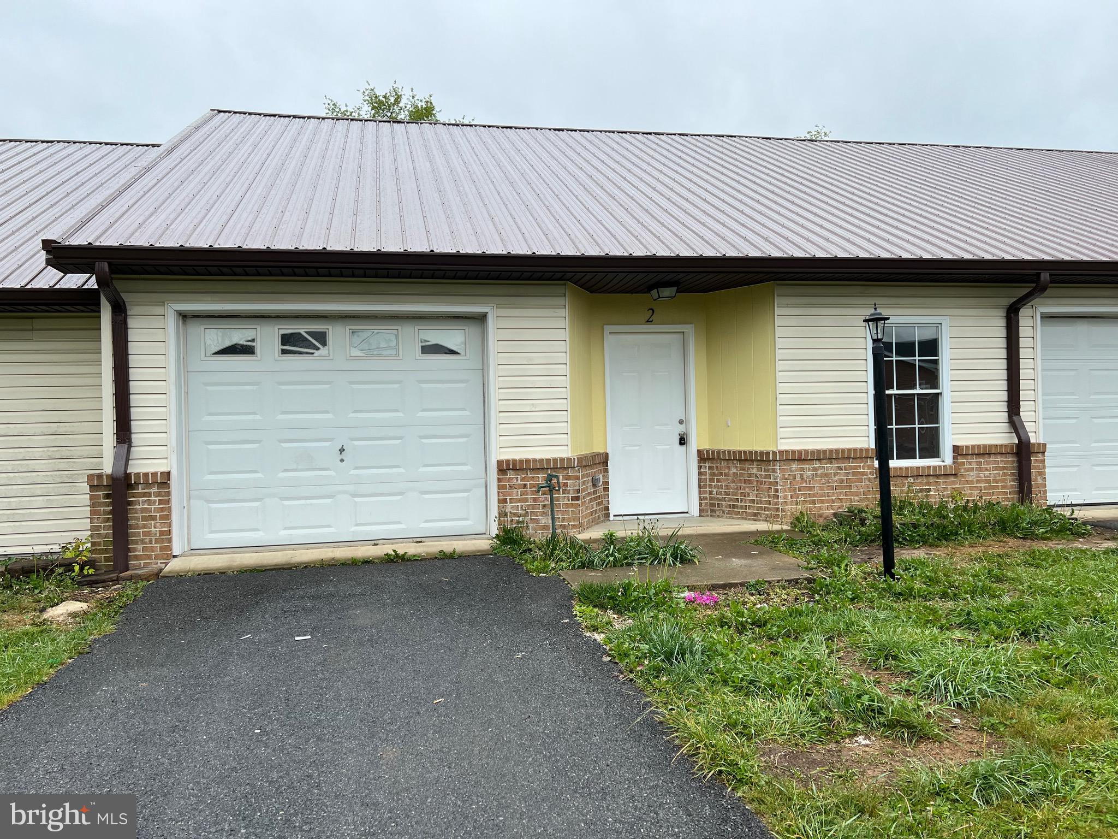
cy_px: 420
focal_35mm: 26
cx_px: 559
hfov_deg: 67.3
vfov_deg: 53.1
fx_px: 840
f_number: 1.5
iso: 50
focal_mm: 5.7
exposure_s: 1/1183
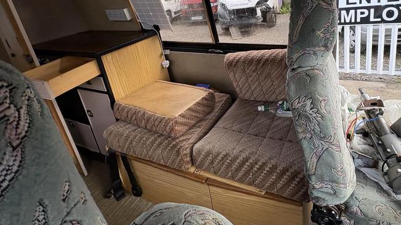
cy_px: 49
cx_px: 237
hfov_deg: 83.0
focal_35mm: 21
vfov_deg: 50.7
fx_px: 223
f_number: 2.2
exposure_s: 1/132
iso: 64
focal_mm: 2.22
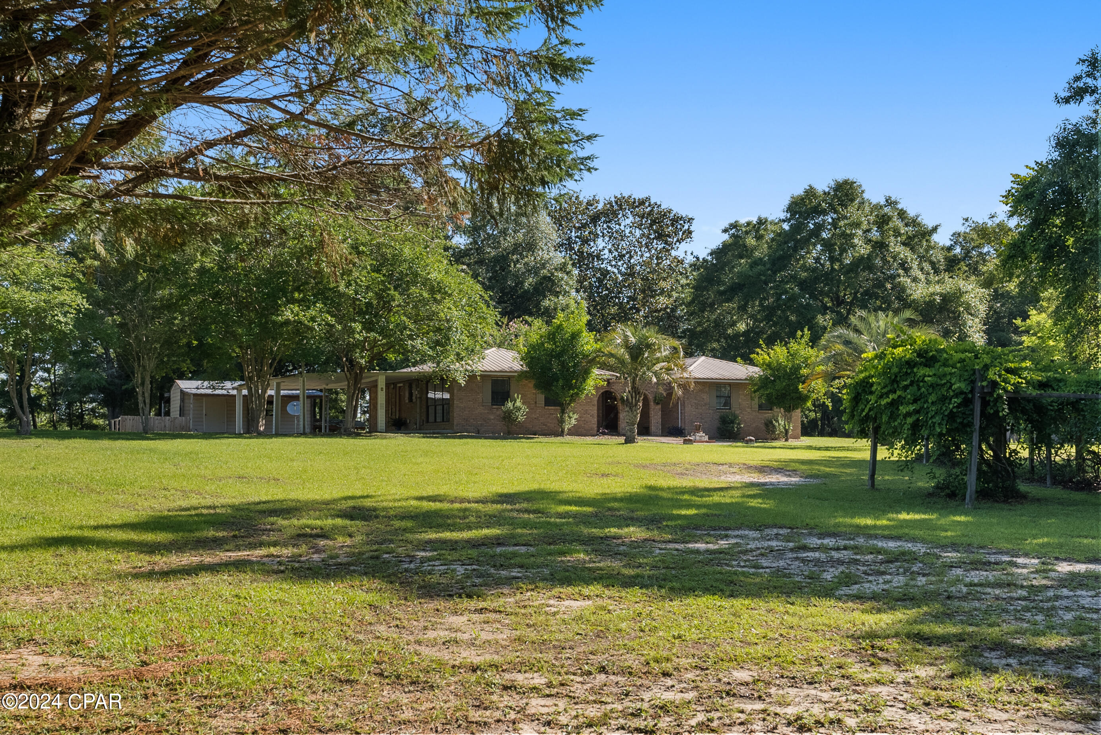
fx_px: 1101
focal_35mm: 36
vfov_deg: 36.9
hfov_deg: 53.1
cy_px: 368
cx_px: 550
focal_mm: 24
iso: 160
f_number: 7.1
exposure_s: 1/125
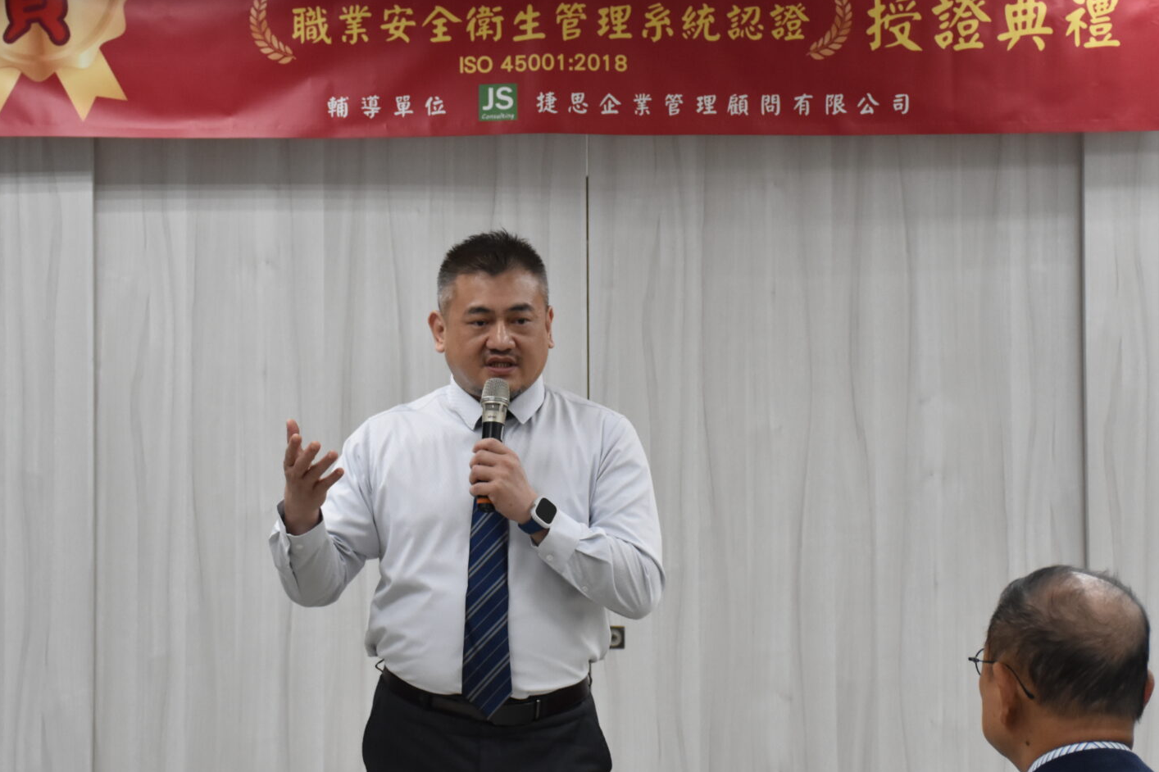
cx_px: 561
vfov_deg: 14.9
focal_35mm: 92
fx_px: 2951
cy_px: 362
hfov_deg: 22.2
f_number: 5
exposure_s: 1/80
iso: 1600
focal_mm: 45
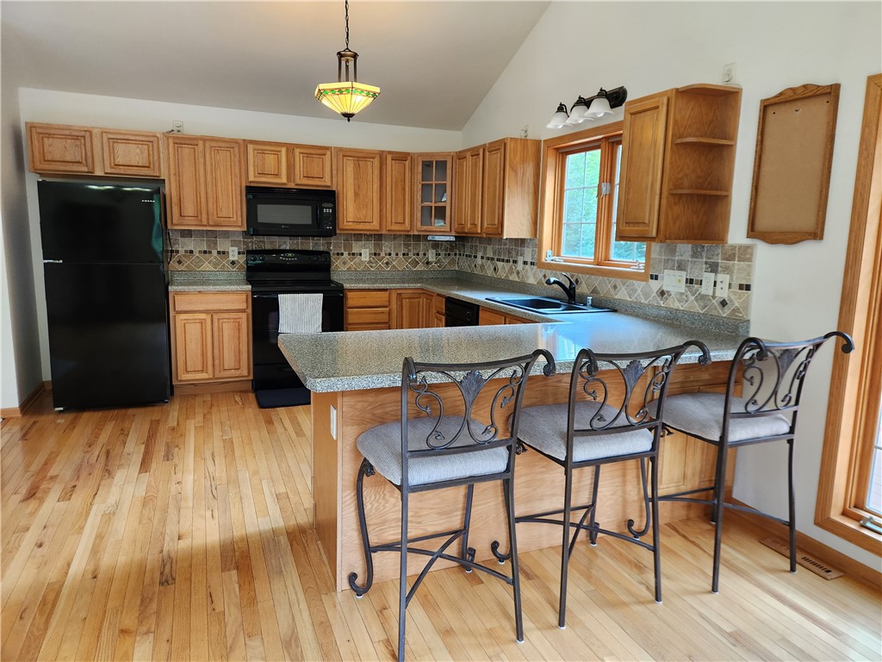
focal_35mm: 23
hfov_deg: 73.9
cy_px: 331
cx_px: 441
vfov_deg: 58.9
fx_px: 586
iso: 200
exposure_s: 1/120
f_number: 1.8
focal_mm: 5.4
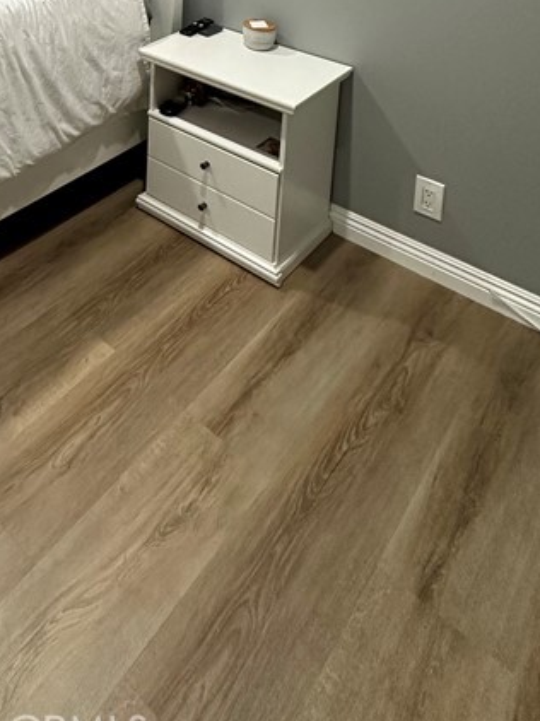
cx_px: -7
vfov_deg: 40.3
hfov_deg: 37.1
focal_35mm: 34
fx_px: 708
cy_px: -120
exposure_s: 1/60
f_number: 2.2
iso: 160
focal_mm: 2.22
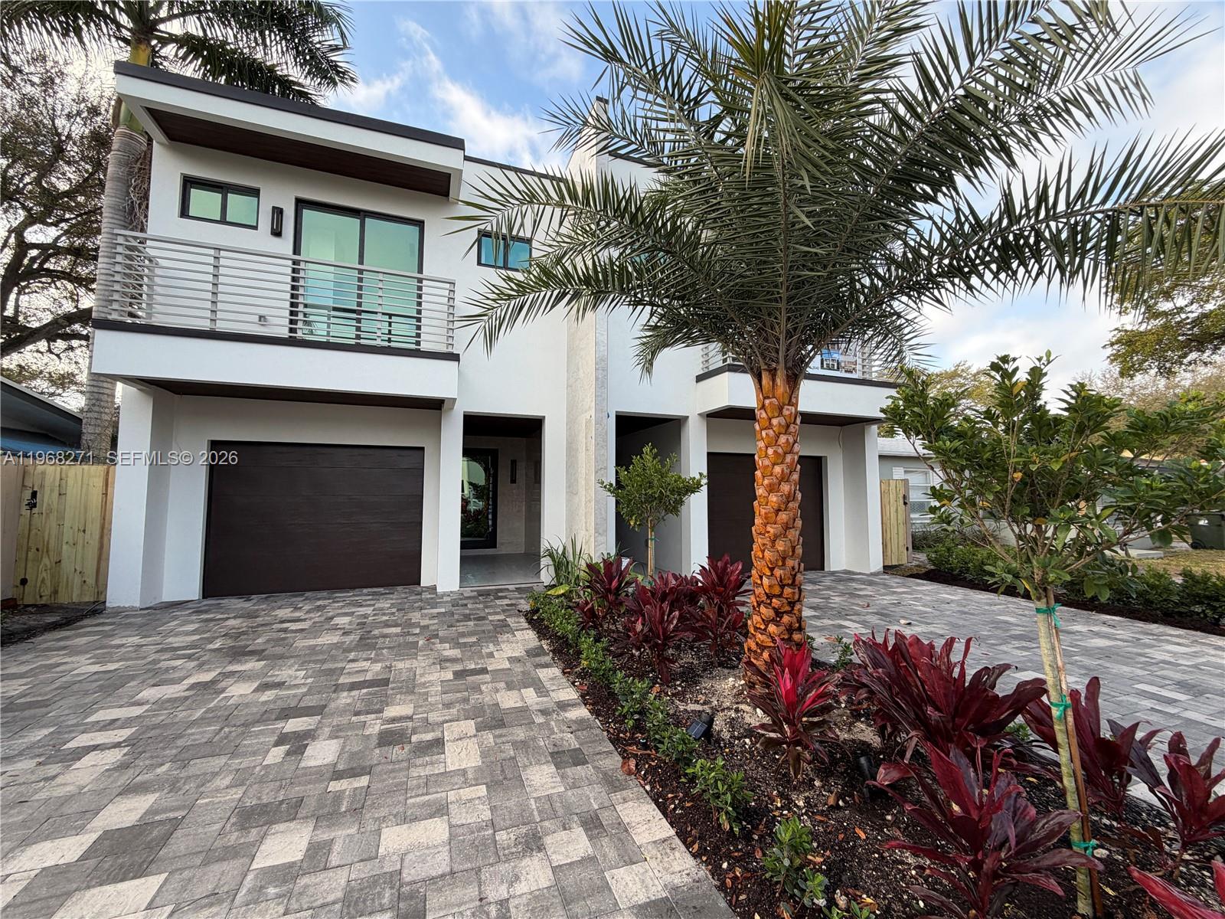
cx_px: 612
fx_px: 495
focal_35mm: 14
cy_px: 460
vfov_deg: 85.7
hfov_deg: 102.1
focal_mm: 2.22
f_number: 2.2
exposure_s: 1/260
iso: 50
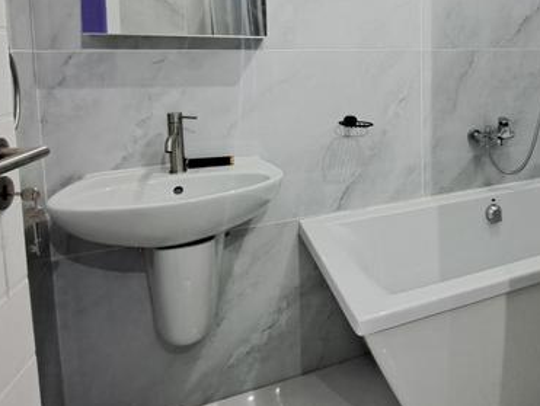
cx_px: 444
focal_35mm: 28
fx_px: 437
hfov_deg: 57.8
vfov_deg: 47.7
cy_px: 95
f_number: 2.2
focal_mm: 1.74
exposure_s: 1/25
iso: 250
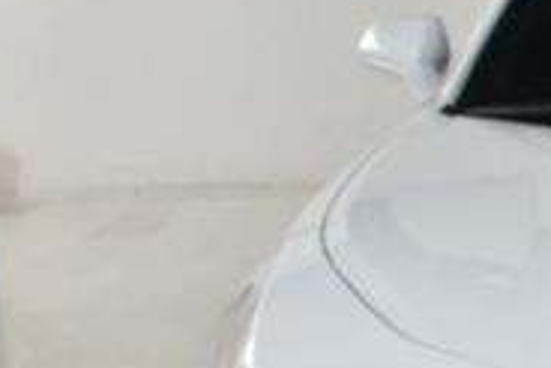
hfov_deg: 13.7
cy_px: 452
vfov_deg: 9.7
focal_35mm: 139
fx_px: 2129
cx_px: 877
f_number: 14
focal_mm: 27
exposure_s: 1/160
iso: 100
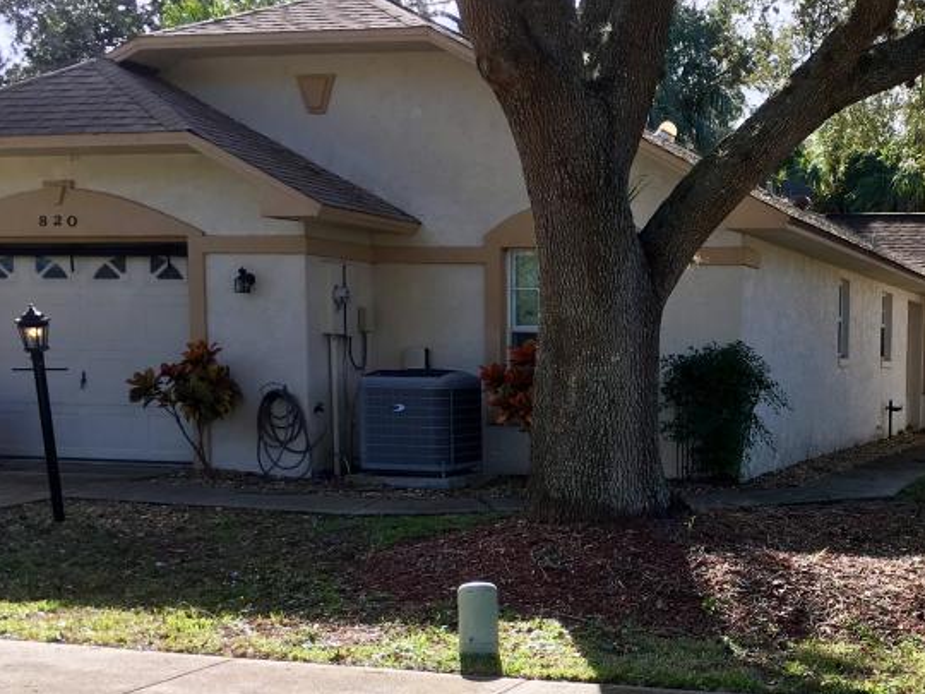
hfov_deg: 33.6
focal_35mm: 55
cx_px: 778
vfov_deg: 26.2
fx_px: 1470
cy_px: 516
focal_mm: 4.15
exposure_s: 1/493
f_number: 2.2
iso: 25
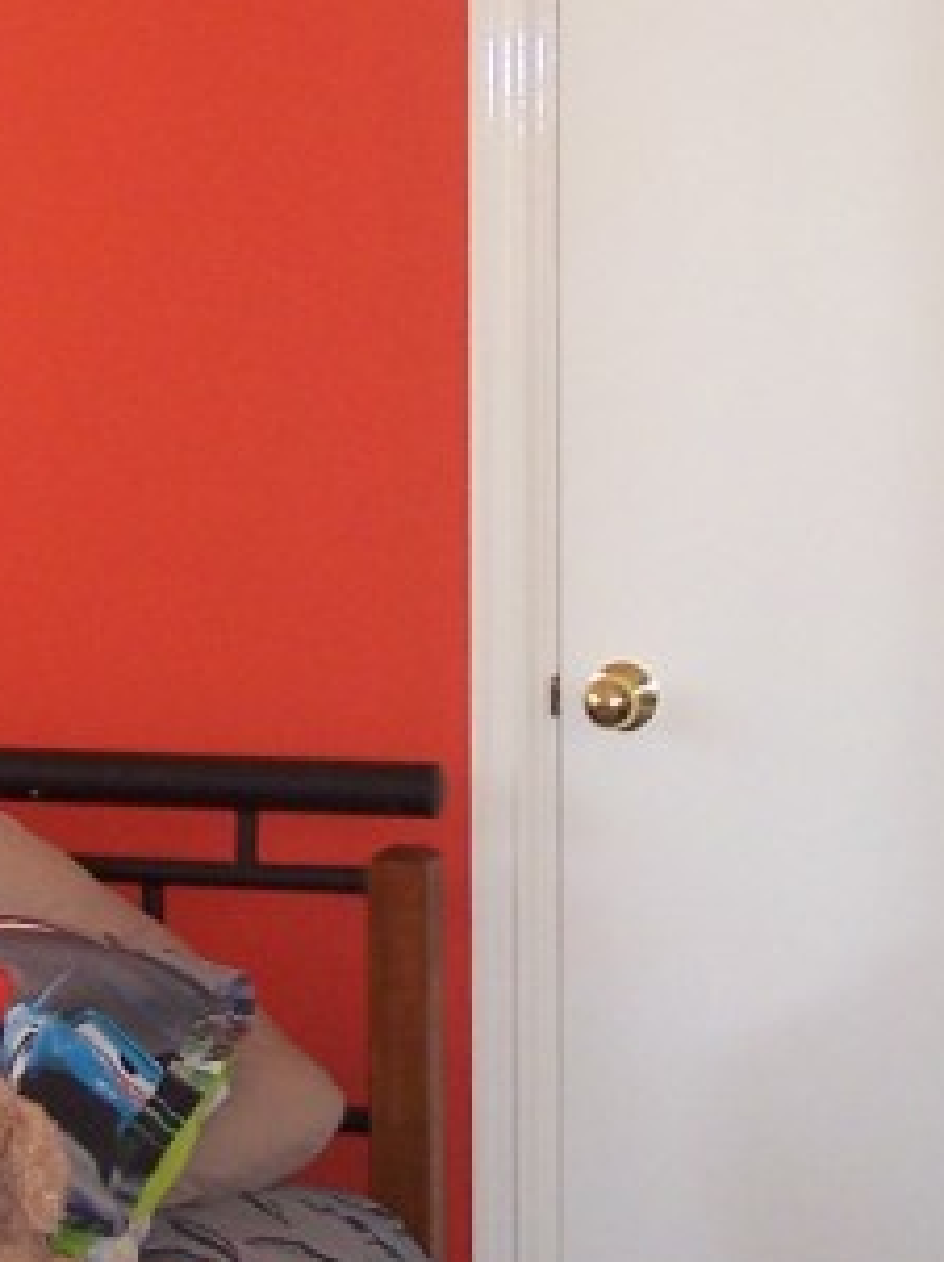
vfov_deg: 15.3
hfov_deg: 11.5
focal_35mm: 129
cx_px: 372
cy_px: 518
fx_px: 4697
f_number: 2.8
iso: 140
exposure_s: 1/60
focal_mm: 6.3
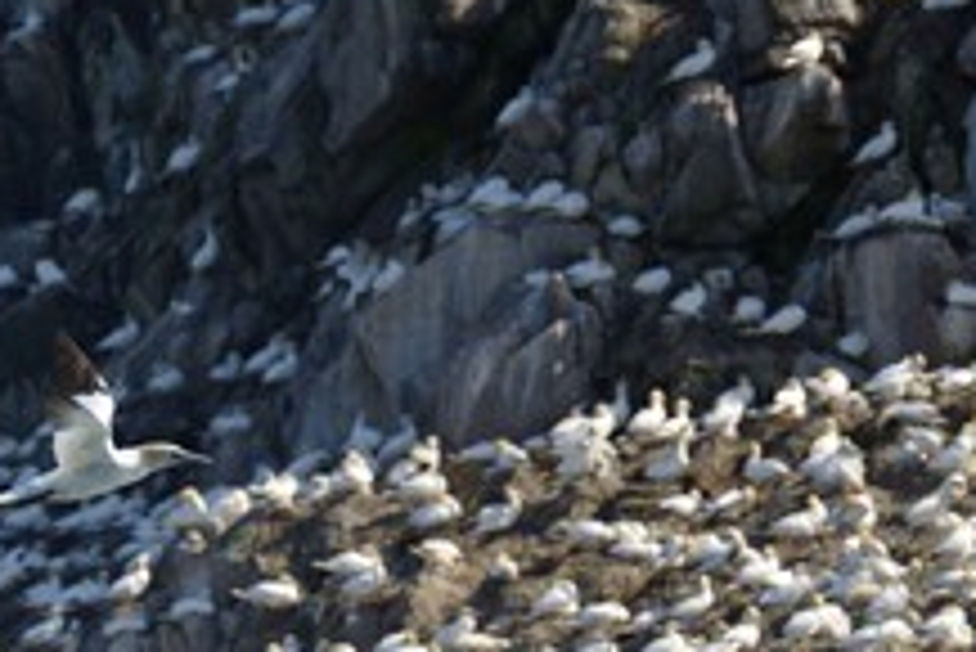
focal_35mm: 387
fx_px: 10499
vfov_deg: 3.6
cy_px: 607
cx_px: 531
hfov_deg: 5.3
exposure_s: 1/1600
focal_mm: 200
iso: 400
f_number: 7.1
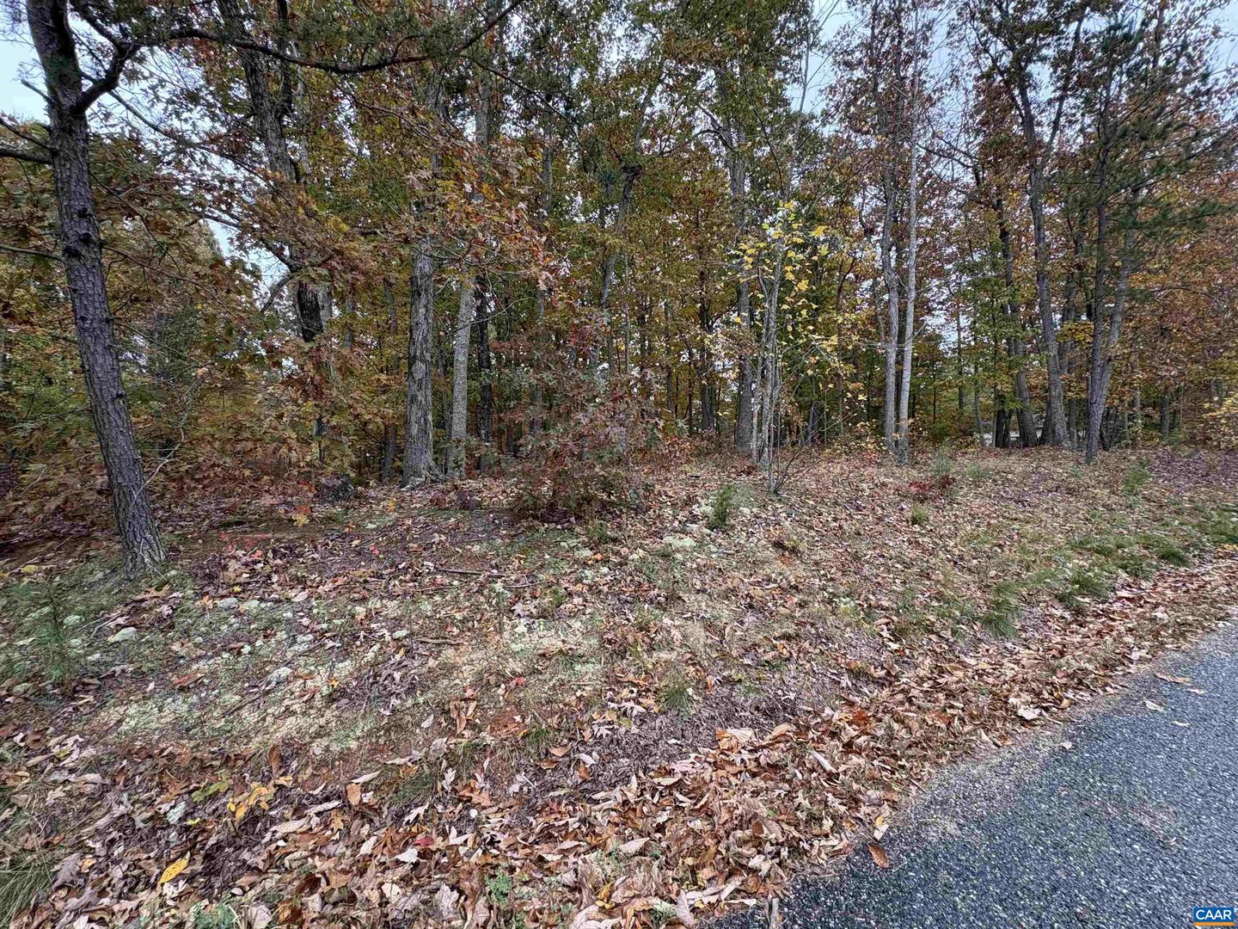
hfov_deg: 102.1
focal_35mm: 14
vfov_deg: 85.7
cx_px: 619
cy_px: 464
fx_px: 501
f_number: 2.2
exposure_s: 1/99
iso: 100
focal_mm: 2.22
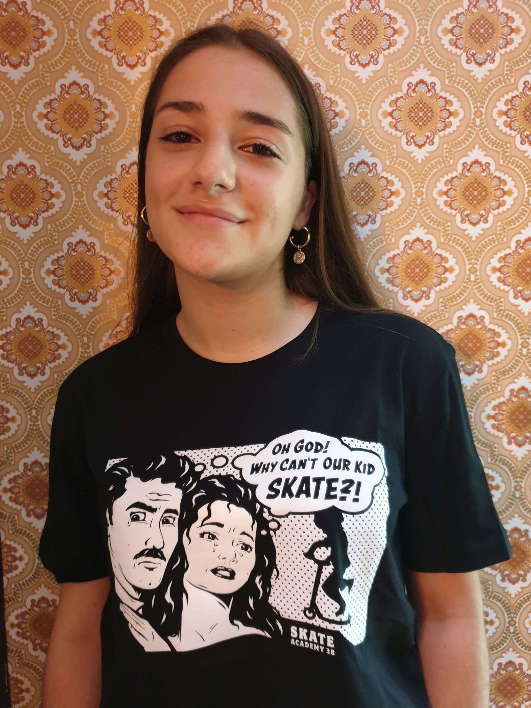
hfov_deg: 51.4
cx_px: 262
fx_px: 552
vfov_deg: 65.3
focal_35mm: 27
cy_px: 366
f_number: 1.5
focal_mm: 4.3
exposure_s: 1/25
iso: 320
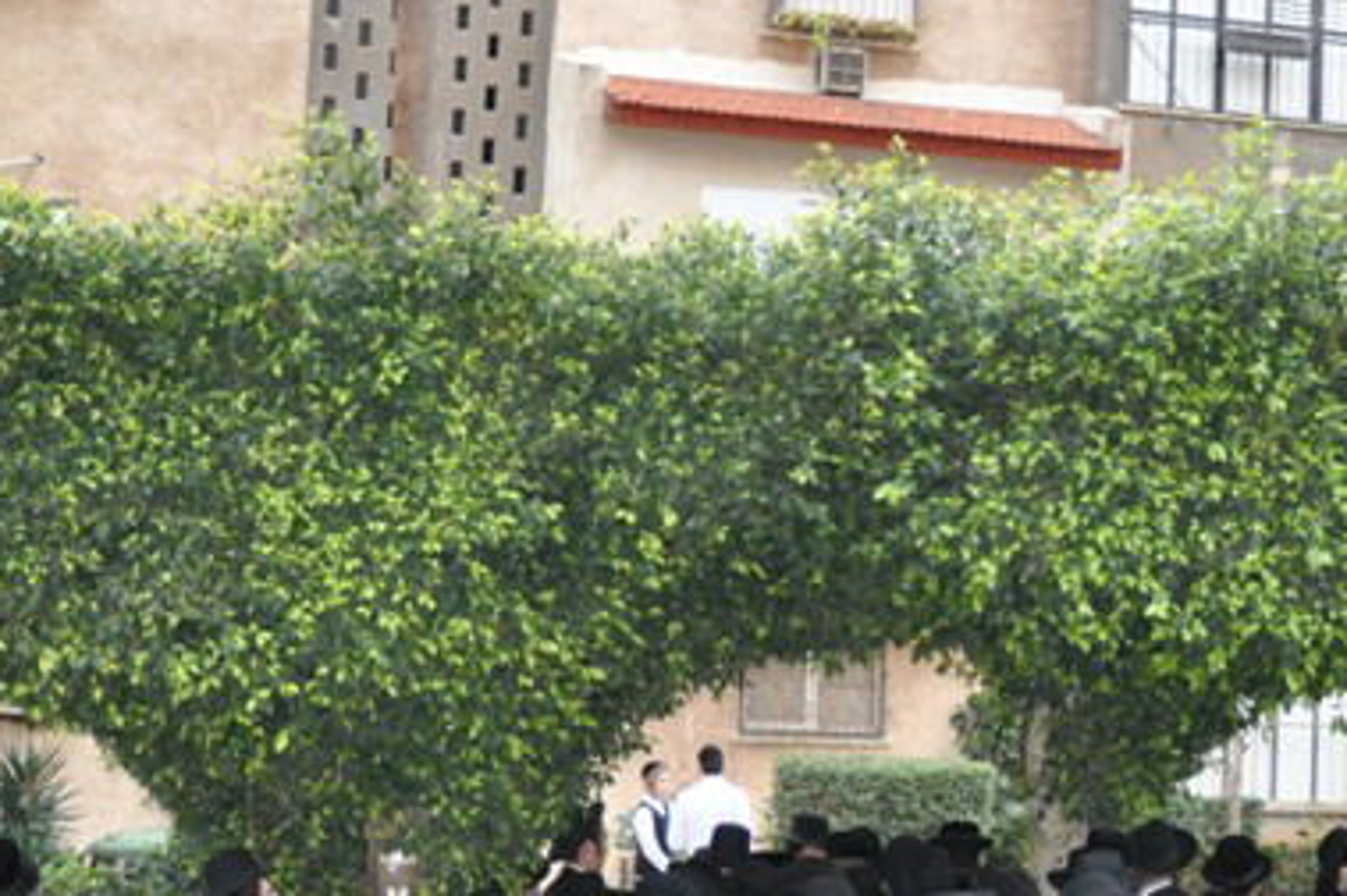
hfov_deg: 27.4
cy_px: 683
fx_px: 2729
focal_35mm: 73
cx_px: 1006
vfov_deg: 18.5
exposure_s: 1/125
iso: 800
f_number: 3.5
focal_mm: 18
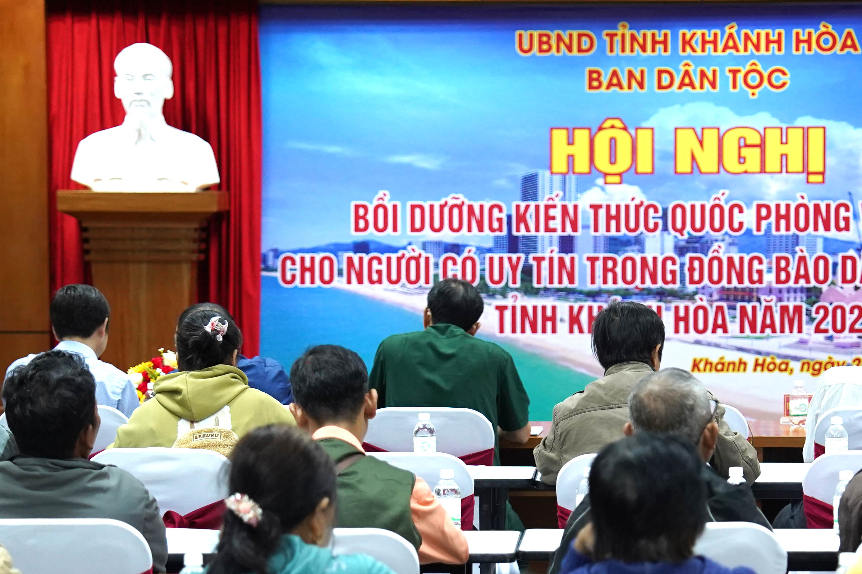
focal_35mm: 135
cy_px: 387
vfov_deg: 10.2
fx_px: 3232
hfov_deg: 15.2
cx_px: 578
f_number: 2.8
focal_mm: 63
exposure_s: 1/160
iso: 2000
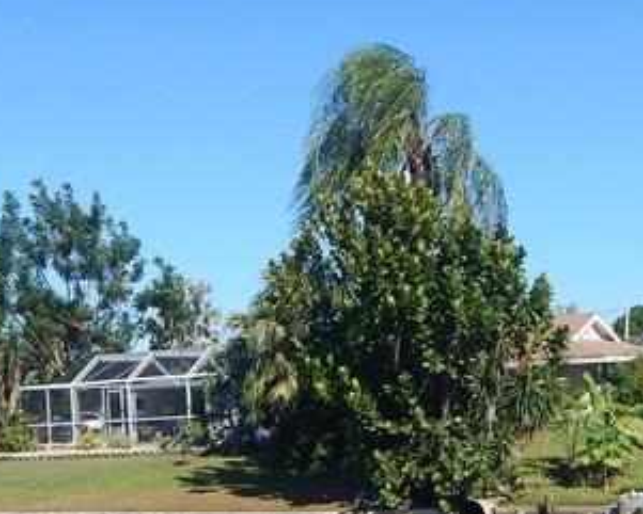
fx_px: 1390
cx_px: 105
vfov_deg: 20.8
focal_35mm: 73
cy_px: 409
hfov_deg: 25.5
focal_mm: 4
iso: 125
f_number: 6
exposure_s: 1/400
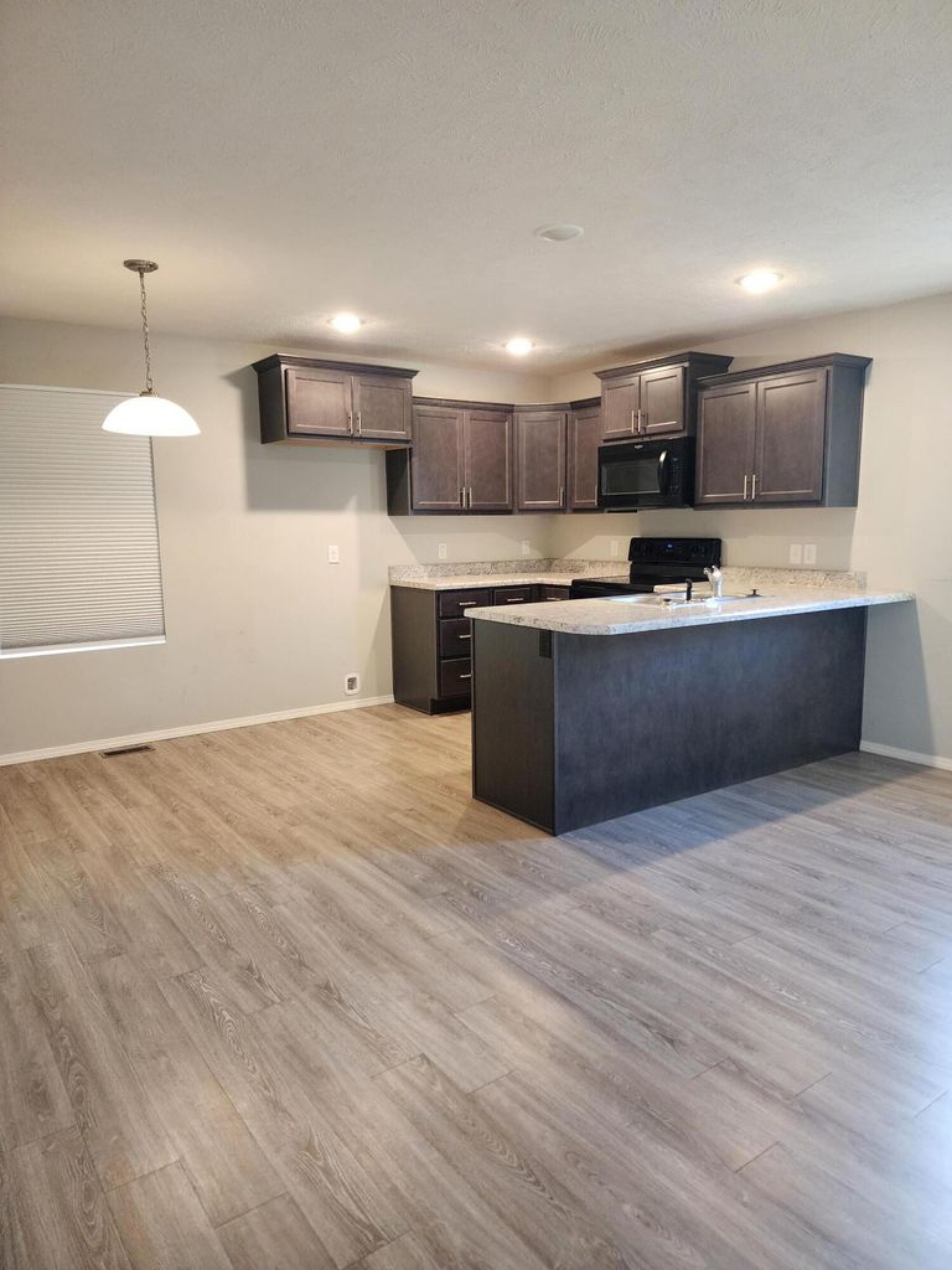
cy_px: 635
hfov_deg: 58.9
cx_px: 476
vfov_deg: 73.9
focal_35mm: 23
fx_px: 843
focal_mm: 6.4
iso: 500
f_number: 1.8
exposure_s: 1/120
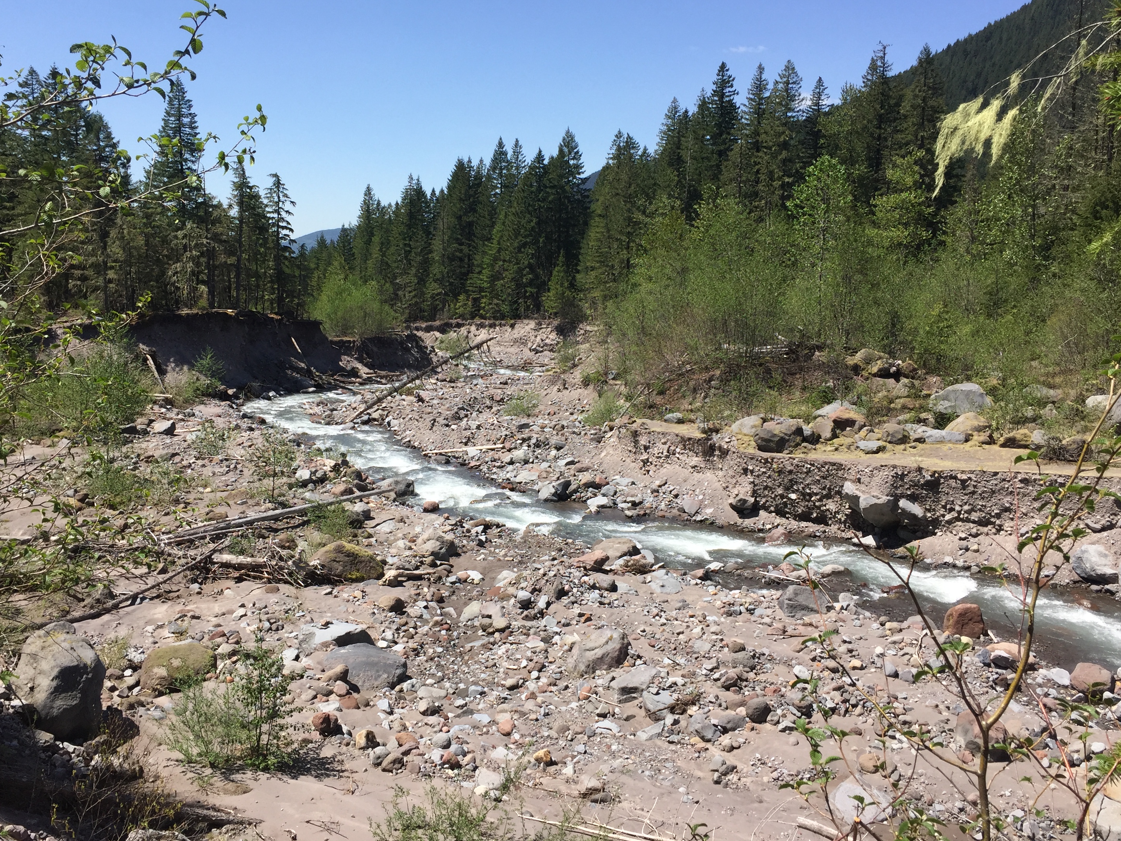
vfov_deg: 42.9
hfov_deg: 55.2
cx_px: 504
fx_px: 1069
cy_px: 399
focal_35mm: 33
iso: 32
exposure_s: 1/1647
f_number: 2.2
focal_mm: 4.15
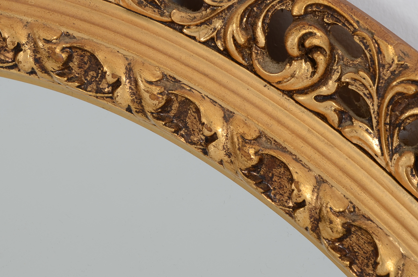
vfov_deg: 5.5
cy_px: 68
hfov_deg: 8.3
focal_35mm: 249
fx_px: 2883
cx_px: 156
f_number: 10
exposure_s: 1/125
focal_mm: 105
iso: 200
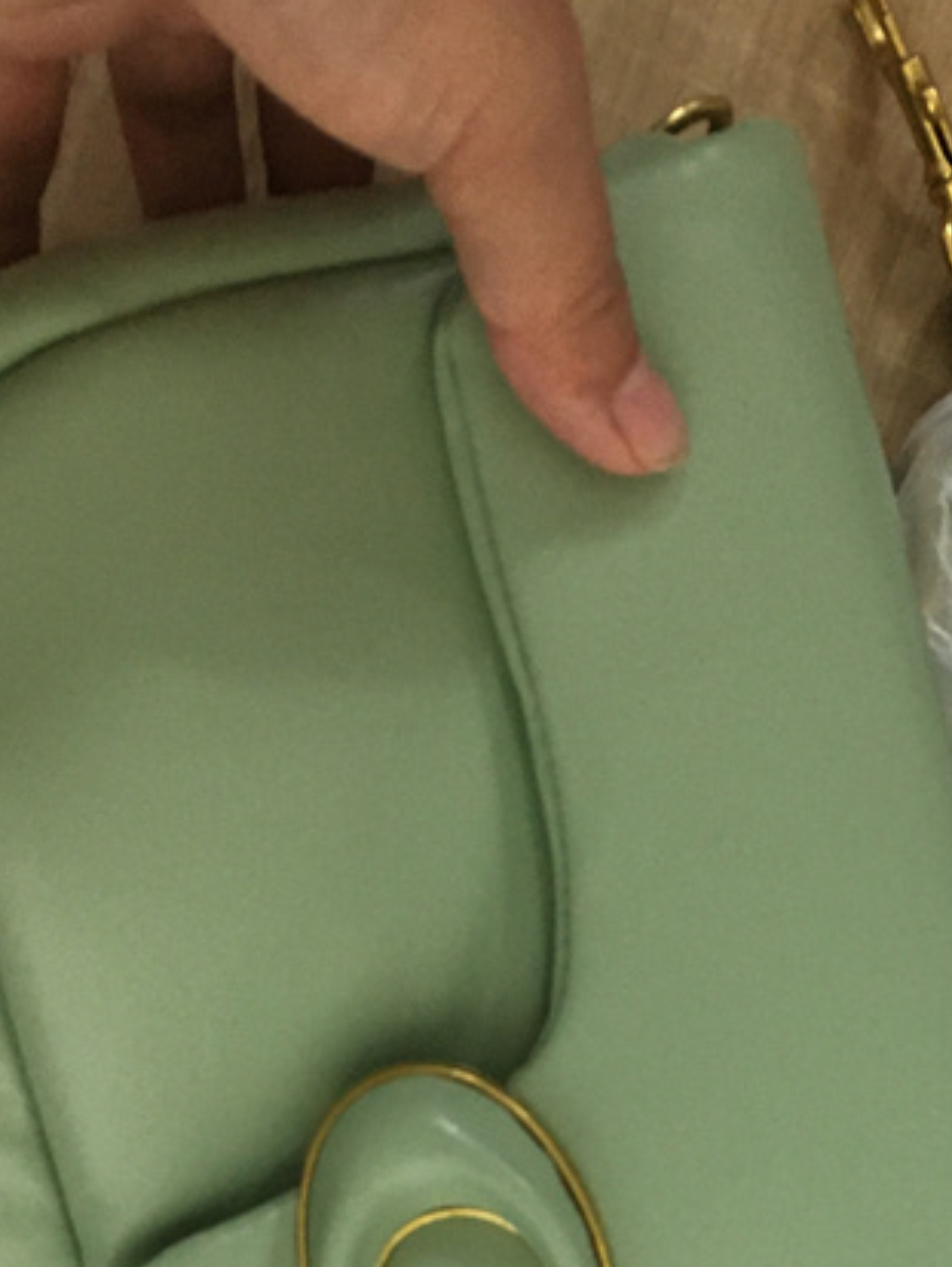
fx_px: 2564
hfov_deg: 20.8
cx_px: 762
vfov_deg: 26.5
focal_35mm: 70
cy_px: 1224
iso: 200
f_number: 2.2
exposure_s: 1/20
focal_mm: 4.15
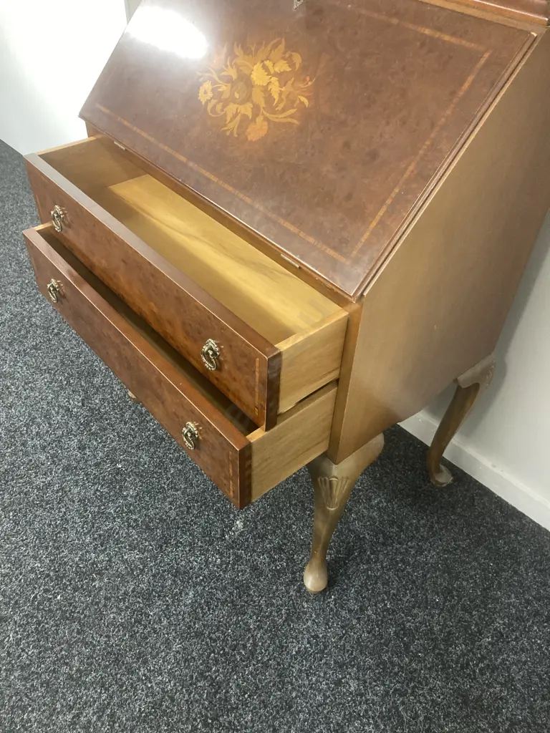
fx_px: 593
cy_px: 366
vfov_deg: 63.4
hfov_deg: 49.7
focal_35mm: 28
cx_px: 275
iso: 400
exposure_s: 1/25
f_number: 1.8
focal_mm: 3.99
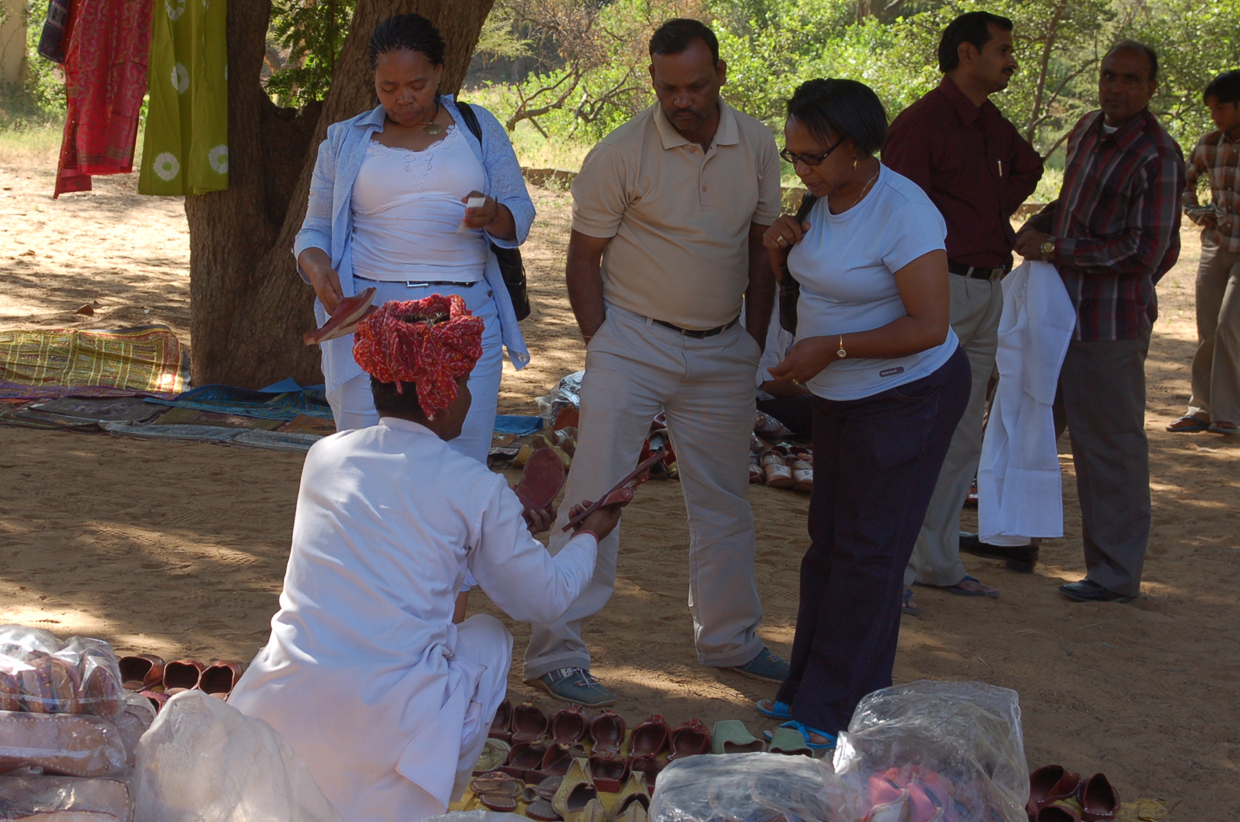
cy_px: 391
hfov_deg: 27.7
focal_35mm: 73
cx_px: 559
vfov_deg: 18.6
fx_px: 2510
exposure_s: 1/200
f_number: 7.1
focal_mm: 44
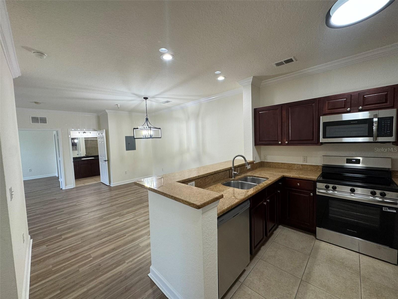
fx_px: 161
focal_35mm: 14
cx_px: 199
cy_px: 150
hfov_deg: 102.1
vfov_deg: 85.7
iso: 125
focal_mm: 2.22
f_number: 2.2
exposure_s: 1/120
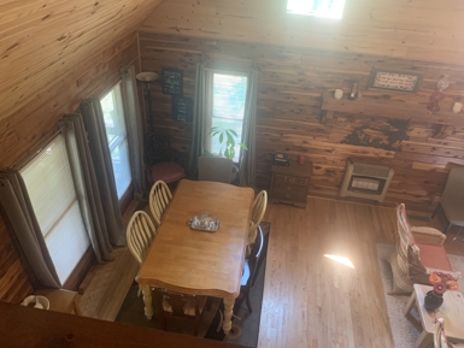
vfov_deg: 51.4
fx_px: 362
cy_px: 170
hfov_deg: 65.3
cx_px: 231
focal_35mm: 27
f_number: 1.8
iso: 250
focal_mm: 4.25
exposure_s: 1/60
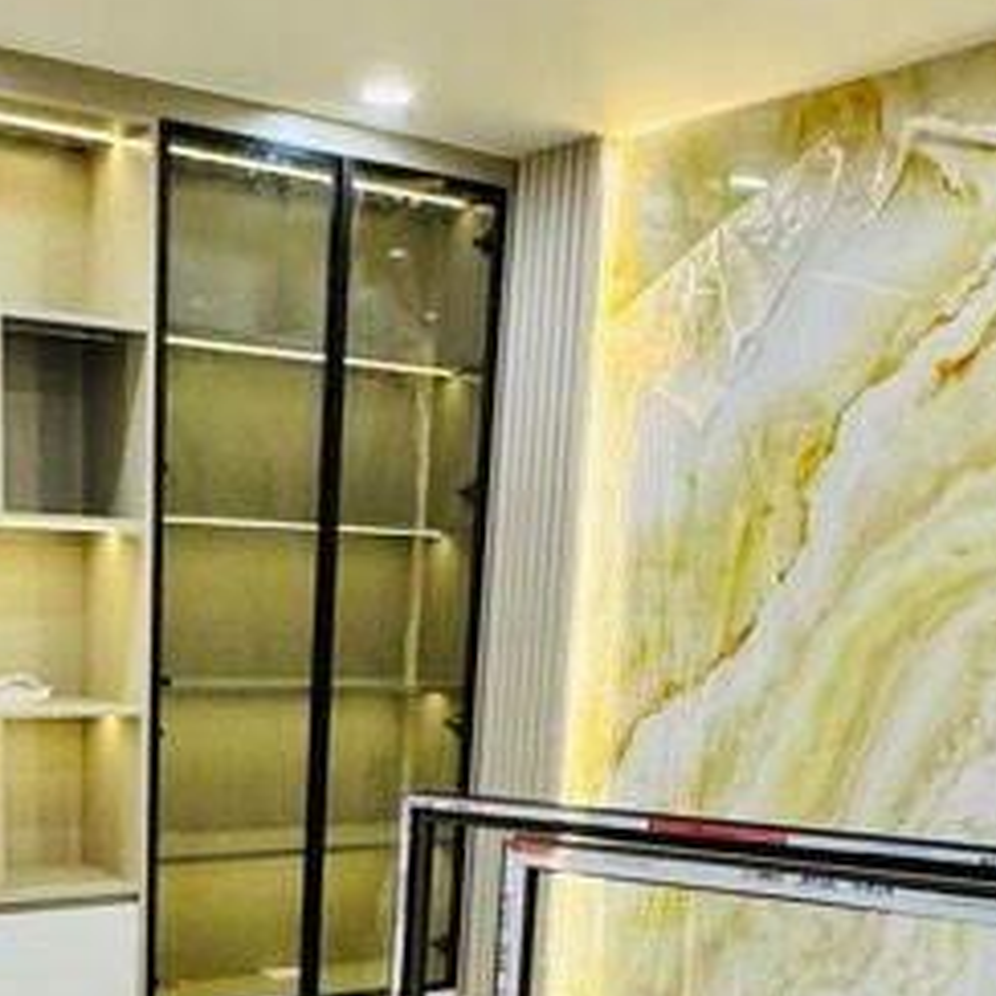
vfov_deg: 30.6
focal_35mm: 52
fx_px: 1693
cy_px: 980
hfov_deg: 32.3
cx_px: 278
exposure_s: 1/100
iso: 250
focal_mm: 2.22
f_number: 2.2
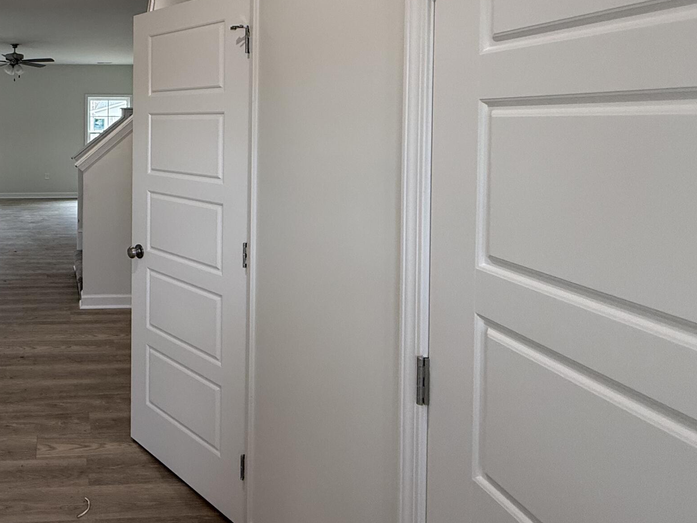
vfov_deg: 49.4
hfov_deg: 57.7
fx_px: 544
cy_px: 132
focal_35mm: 27
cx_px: 93
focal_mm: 2.22
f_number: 2.2
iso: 200
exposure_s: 1/120
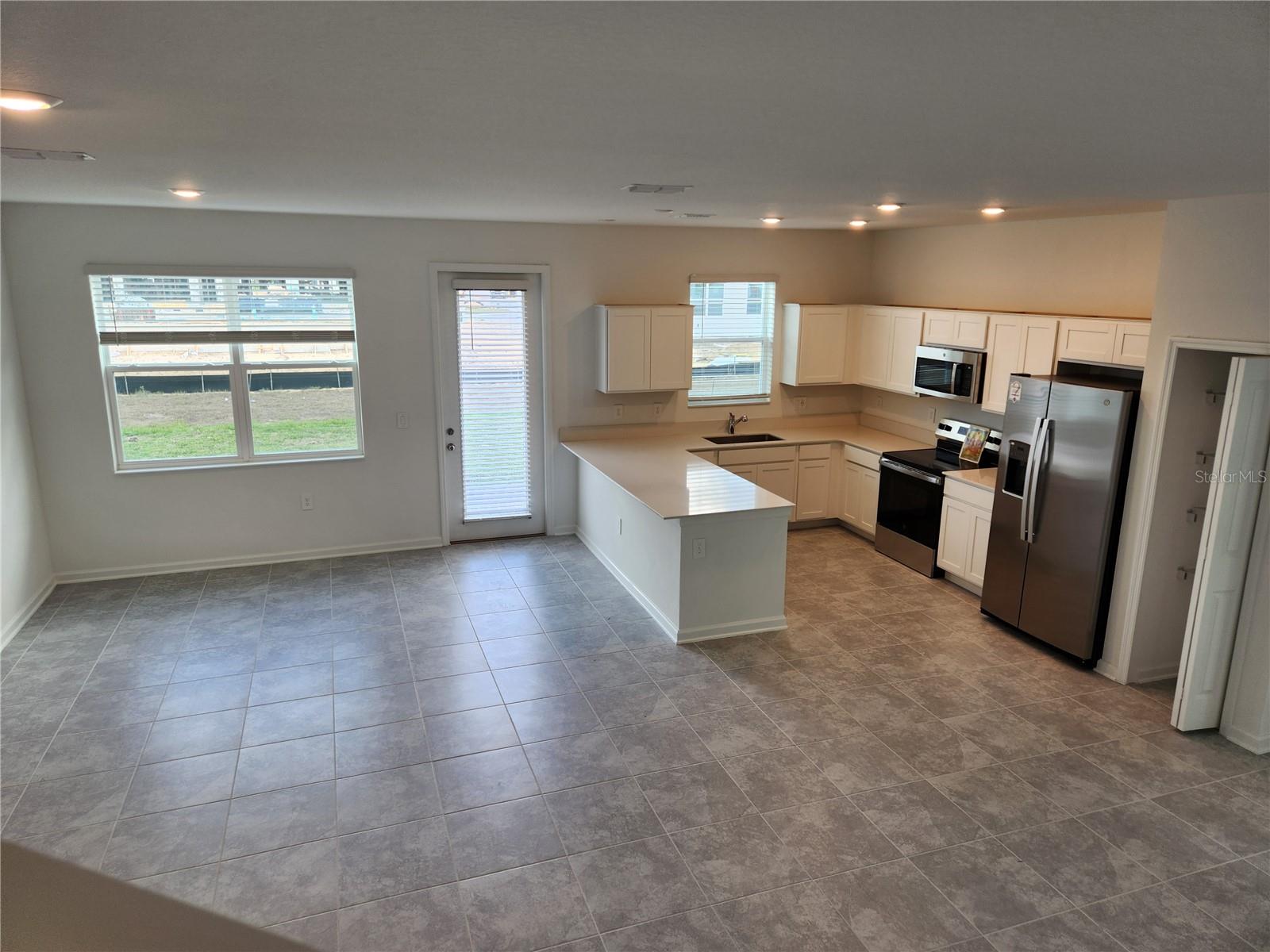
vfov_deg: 58.9
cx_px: 635
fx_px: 844
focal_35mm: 23
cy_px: 476
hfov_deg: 73.9
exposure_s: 1/120
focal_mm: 5.4
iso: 50
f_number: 1.8
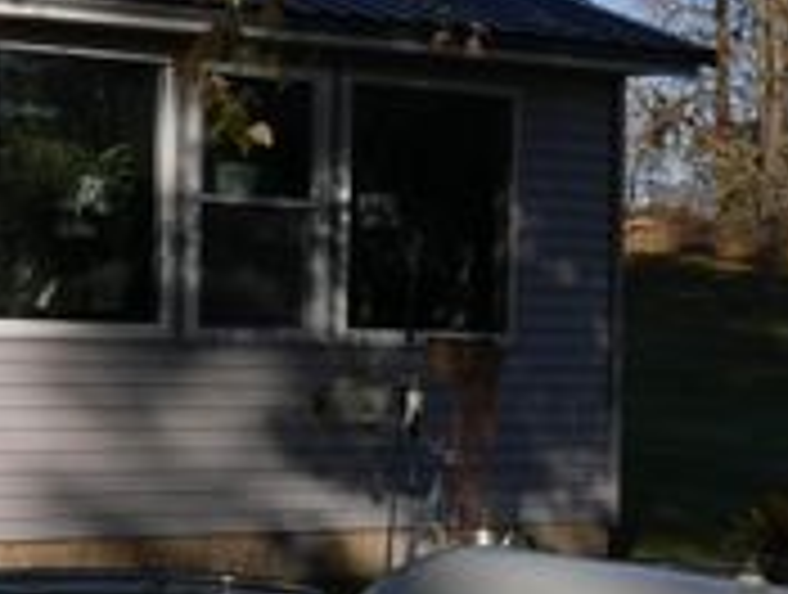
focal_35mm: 114
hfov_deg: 16.1
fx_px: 2600
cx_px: -320
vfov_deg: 13.0
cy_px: 128
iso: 200
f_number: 9
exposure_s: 1/400
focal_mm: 20
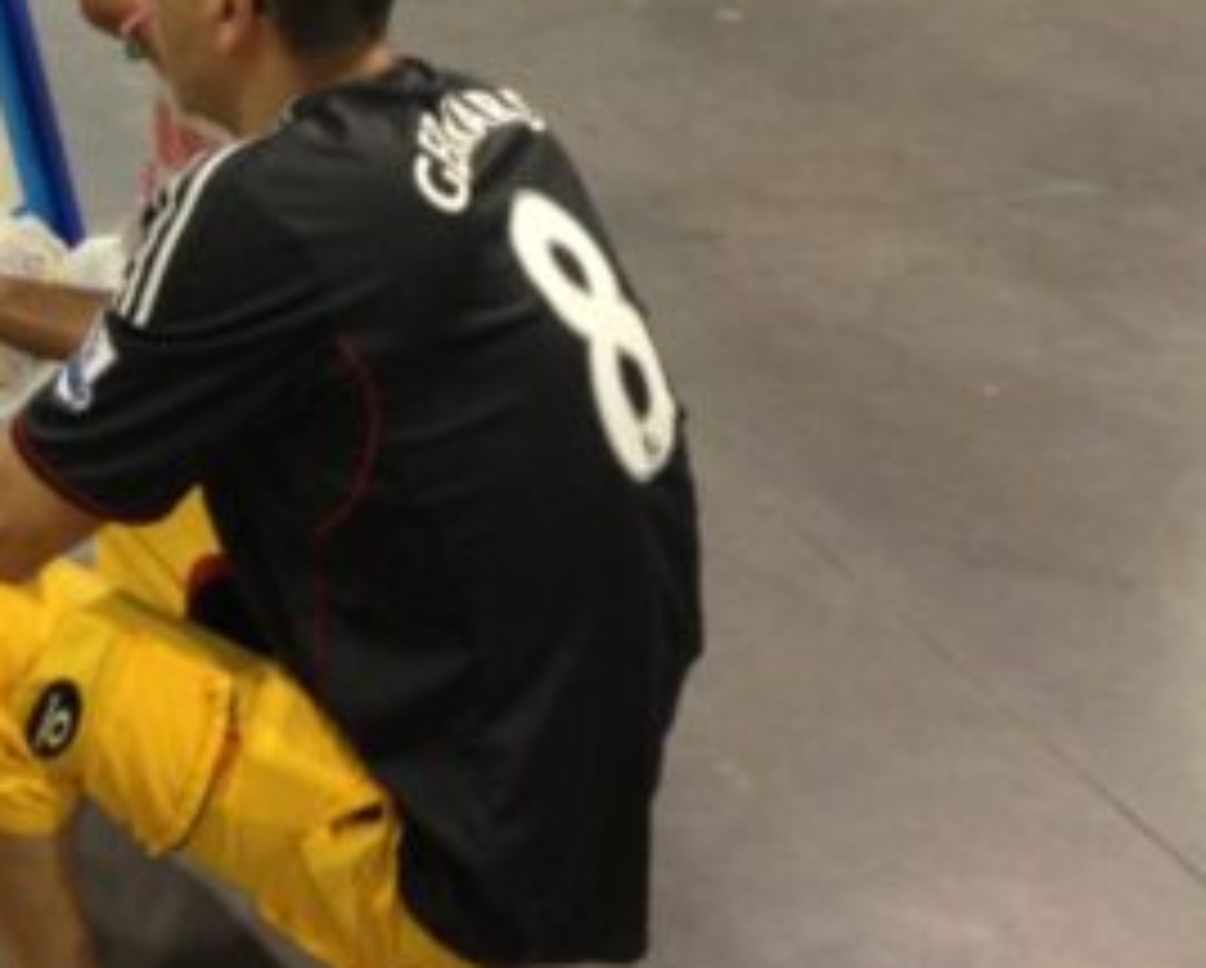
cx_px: -63
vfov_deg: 21.1
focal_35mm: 72
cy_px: 243
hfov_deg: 24.9
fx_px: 2573
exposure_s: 1/20
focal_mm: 4.13
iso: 160
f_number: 2.4
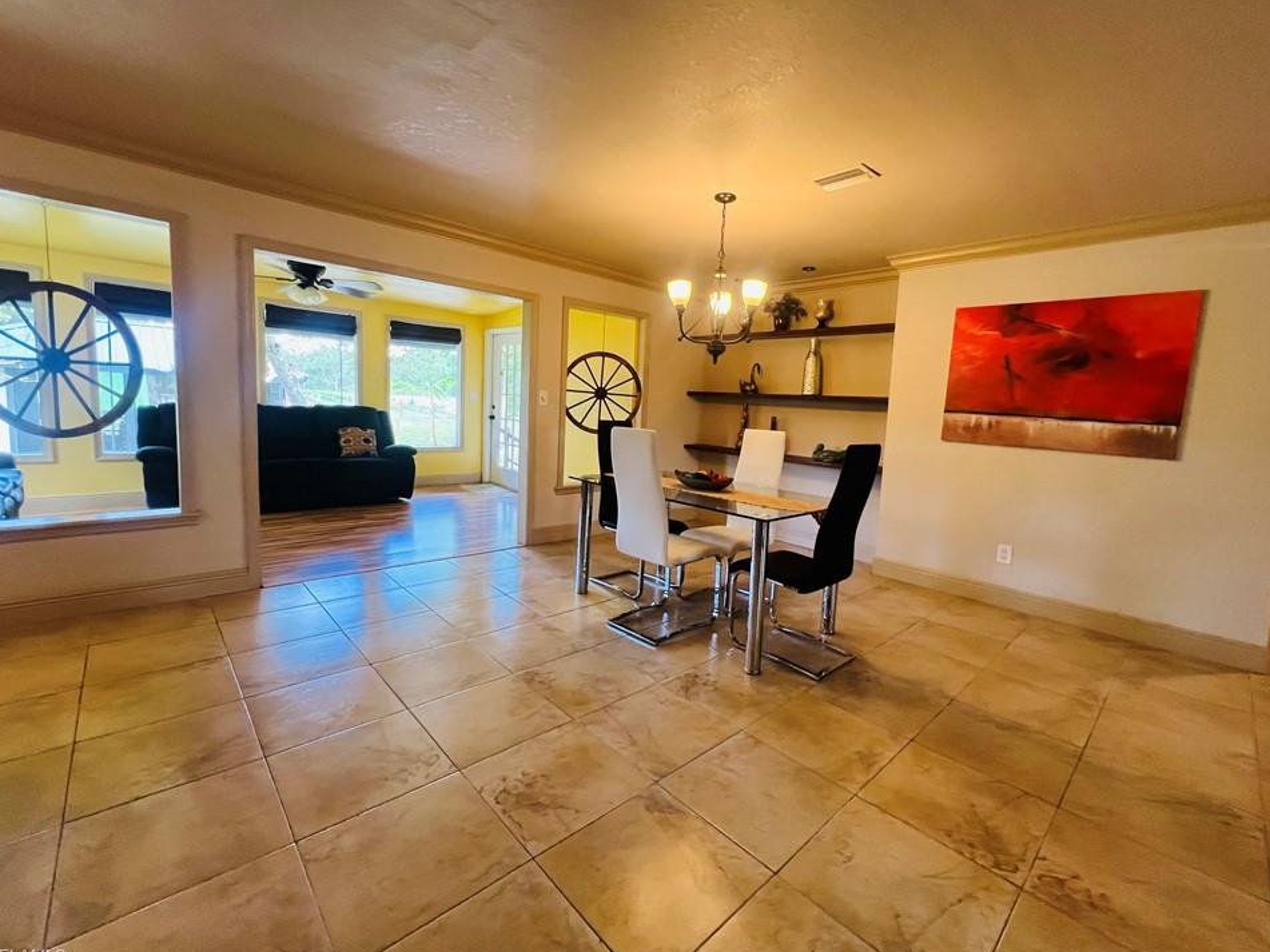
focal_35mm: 14
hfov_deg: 102.0
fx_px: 514
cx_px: 652
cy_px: 457
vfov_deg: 85.6
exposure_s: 1/120
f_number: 1.8
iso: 250
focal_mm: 1.57
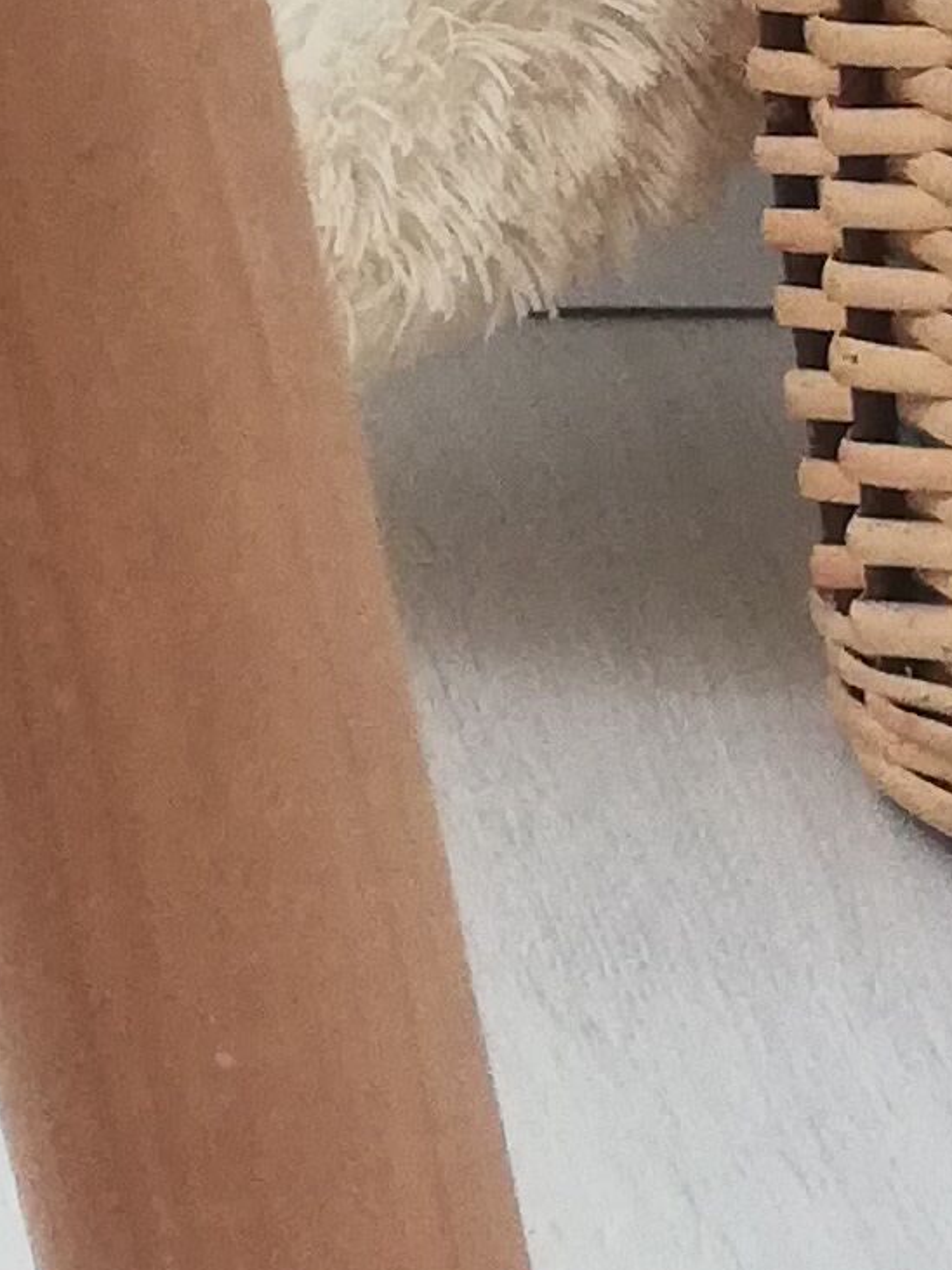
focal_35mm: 164
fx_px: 6015
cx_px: 28
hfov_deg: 9.0
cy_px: 184
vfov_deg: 12.0
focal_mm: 3.81
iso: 250
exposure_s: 1/33.3
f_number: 2.2
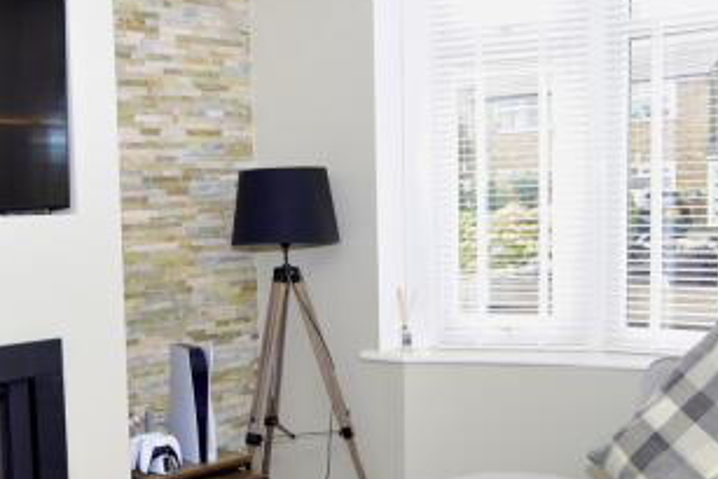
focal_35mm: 50
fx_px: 998
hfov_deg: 39.0
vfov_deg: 26.9
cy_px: 296
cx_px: 220
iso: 250
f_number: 4
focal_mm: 10
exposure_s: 1/125
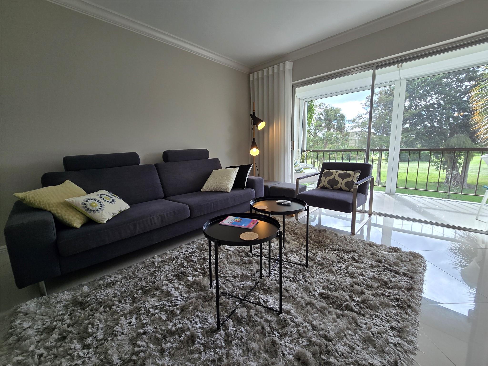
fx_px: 183
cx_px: 244
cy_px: 183
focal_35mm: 13
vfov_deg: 89.9
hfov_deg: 106.2
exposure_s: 1/134
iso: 50
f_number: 2.2
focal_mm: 2.2
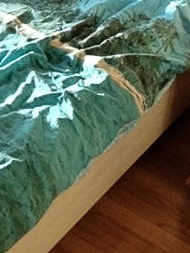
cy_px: -183
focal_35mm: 144
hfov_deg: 9.7
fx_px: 1053
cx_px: -163
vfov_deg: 12.6
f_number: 2.4
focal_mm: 2.15
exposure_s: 1/151
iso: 50
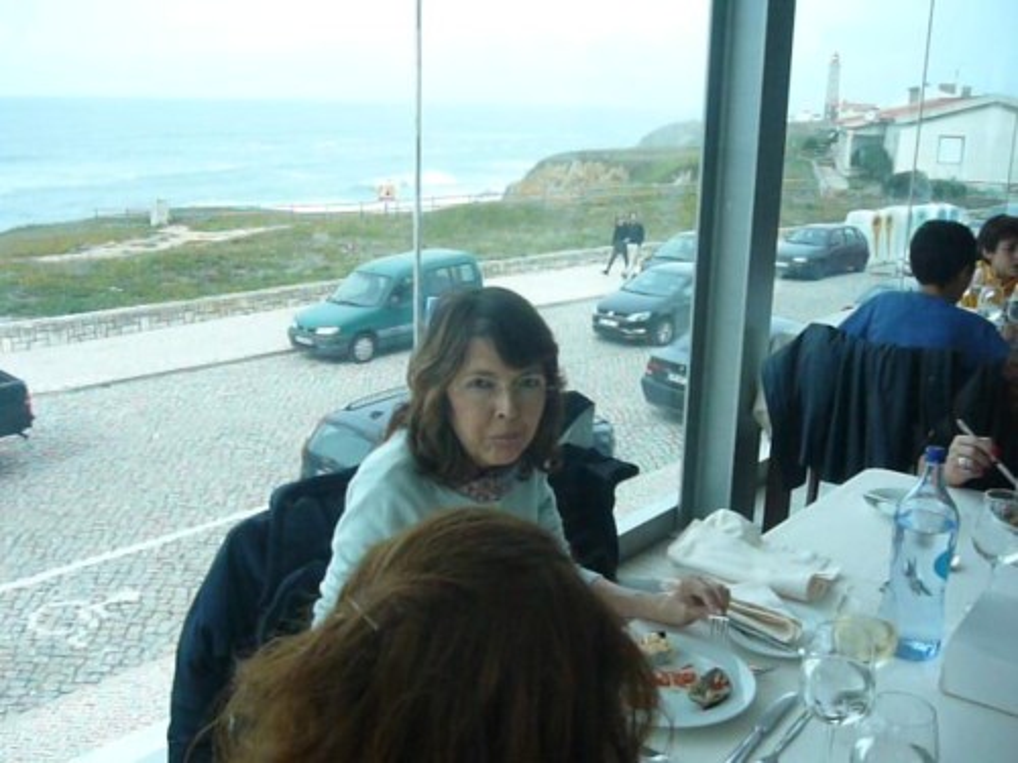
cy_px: 382
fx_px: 1059
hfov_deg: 51.4
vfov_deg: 39.7
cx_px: 509
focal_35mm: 36
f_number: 8
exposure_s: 1/125
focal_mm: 6
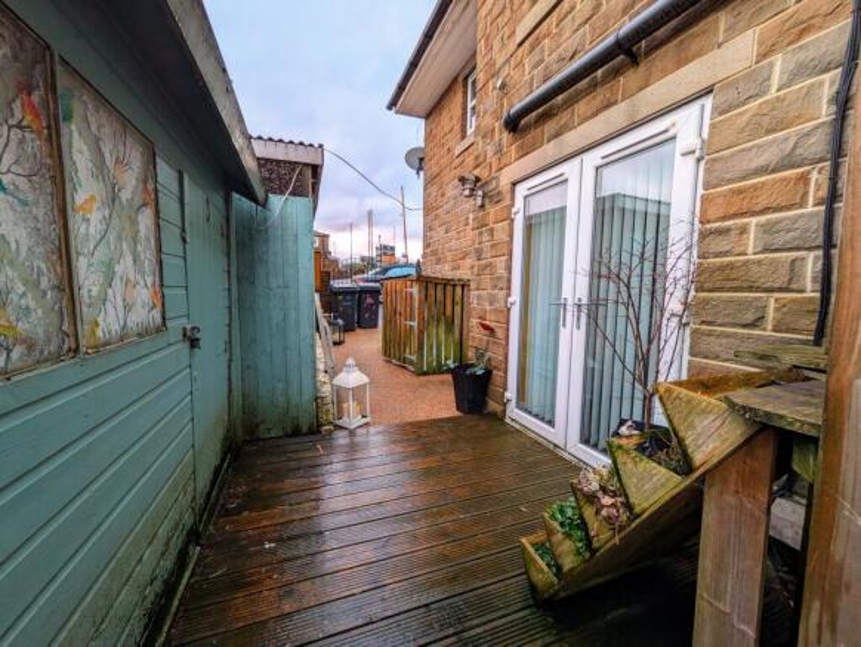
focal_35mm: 14
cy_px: 324
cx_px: 430
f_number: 2.2
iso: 48
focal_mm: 1.83
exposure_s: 1/418
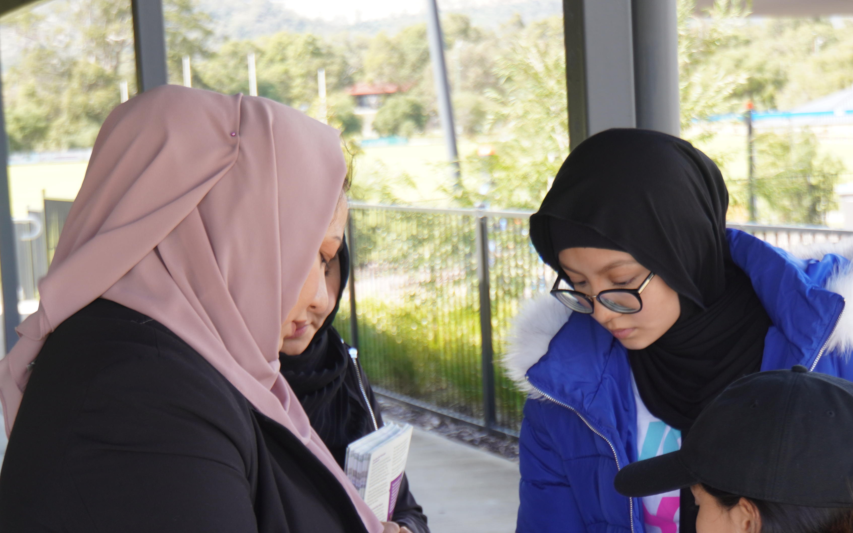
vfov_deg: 14.0
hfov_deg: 22.4
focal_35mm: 93
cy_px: 412
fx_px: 2156
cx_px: 441
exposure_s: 1/80
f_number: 5
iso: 125
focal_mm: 41
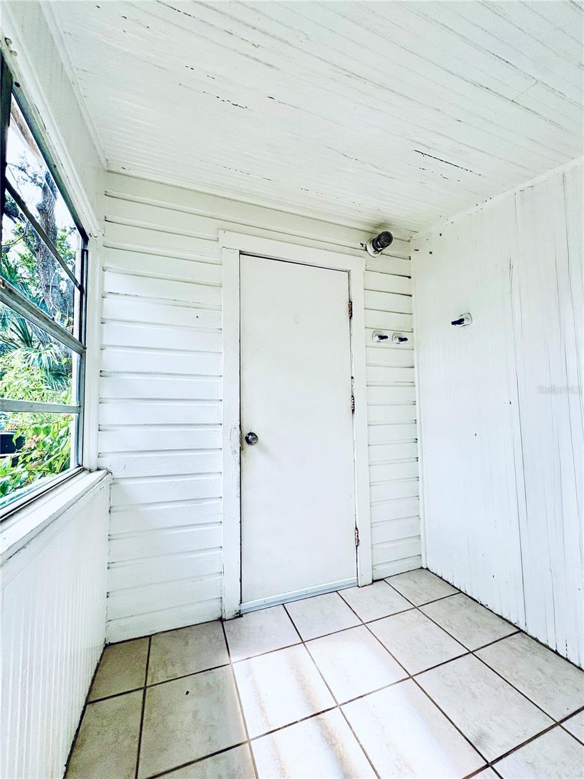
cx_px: 292
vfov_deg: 102.1
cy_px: 390
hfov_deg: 85.7
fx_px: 315
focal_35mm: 14
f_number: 2.2
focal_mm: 2.22
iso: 40
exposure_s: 1/240
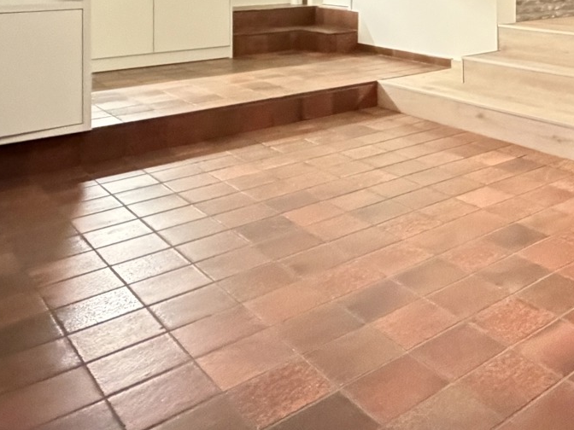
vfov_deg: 31.7
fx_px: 663
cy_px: -46
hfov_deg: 41.3
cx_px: 563
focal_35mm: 40
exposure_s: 1/17
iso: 2500
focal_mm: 2.22
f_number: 2.2
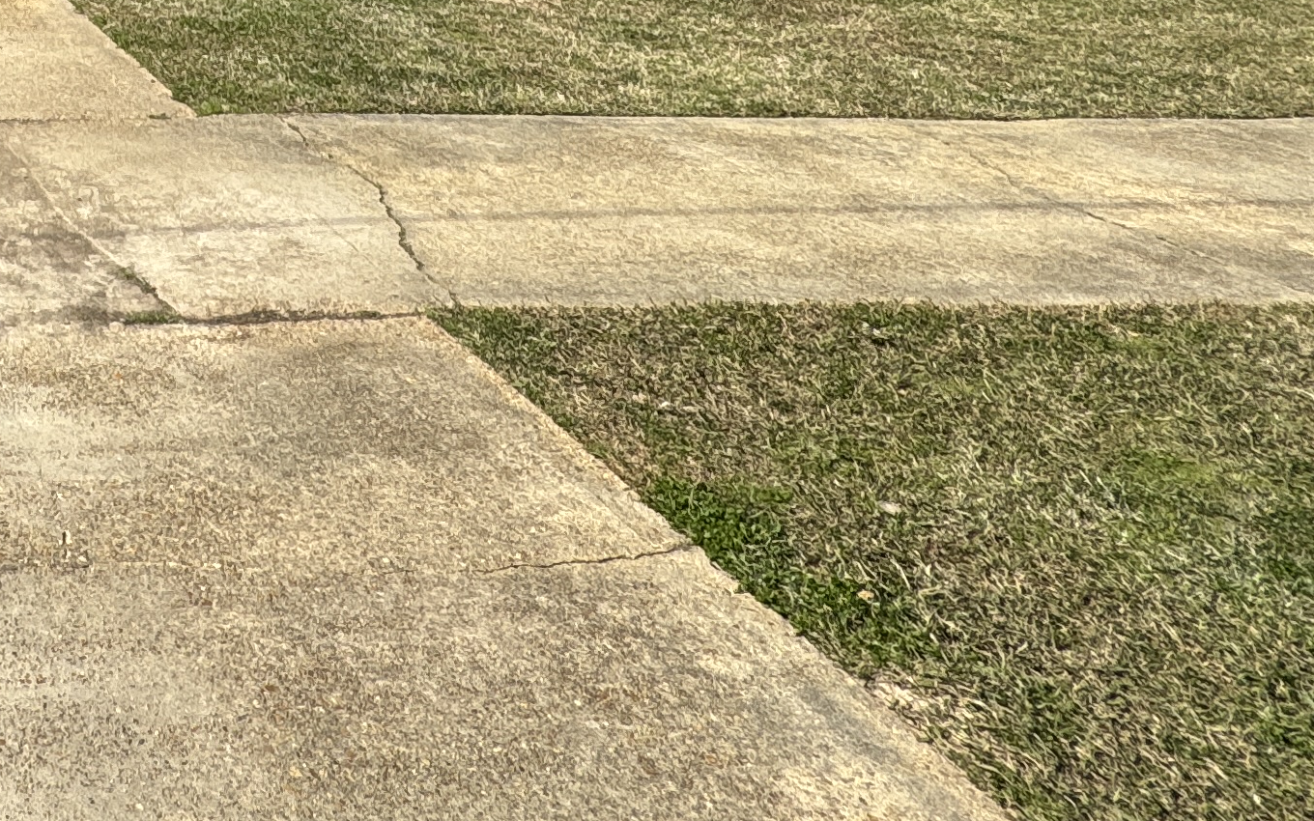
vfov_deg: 23.3
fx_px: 1576
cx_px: -215
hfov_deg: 36.4
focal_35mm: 44
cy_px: -422
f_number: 2.2
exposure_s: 1/1048
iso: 40
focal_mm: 2.22
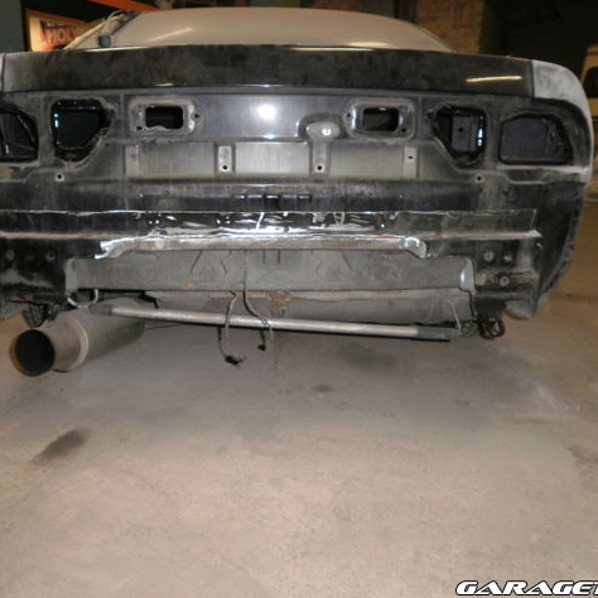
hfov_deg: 52.4
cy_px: 298
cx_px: 269
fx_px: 606
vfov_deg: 52.5
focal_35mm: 31
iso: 125
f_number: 2.6
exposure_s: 1/25
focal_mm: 4.65
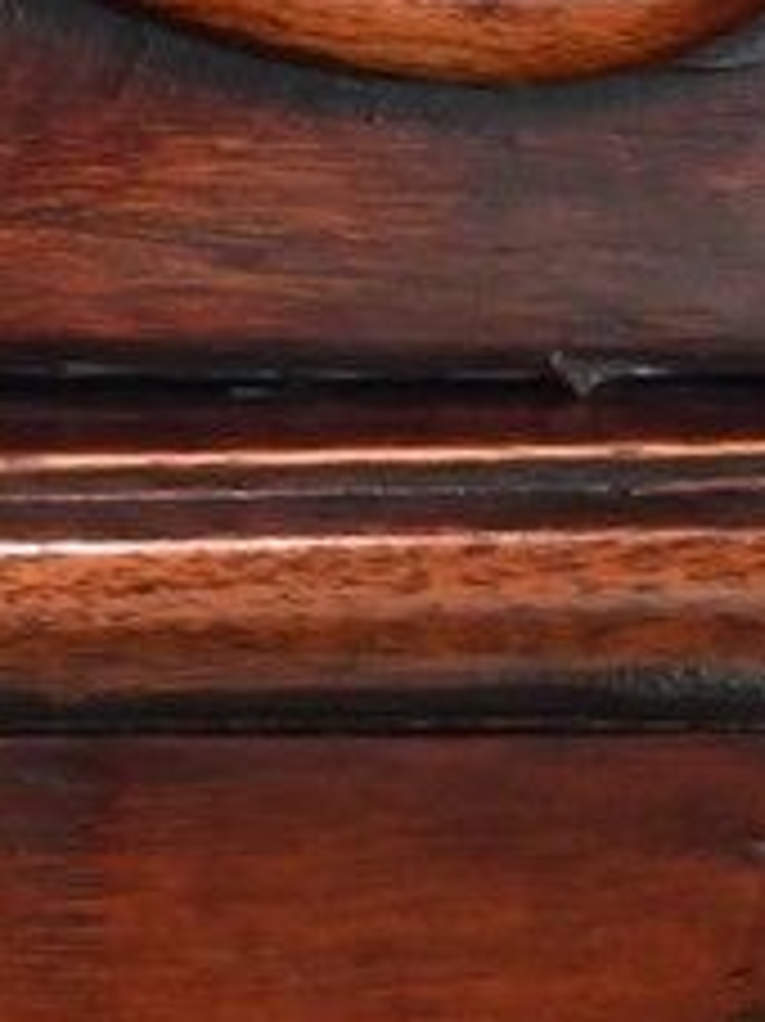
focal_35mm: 254
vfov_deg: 7.7
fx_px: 7491
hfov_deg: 5.5
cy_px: -441
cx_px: -1629
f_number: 6.3
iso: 3200
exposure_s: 1/80
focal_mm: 50
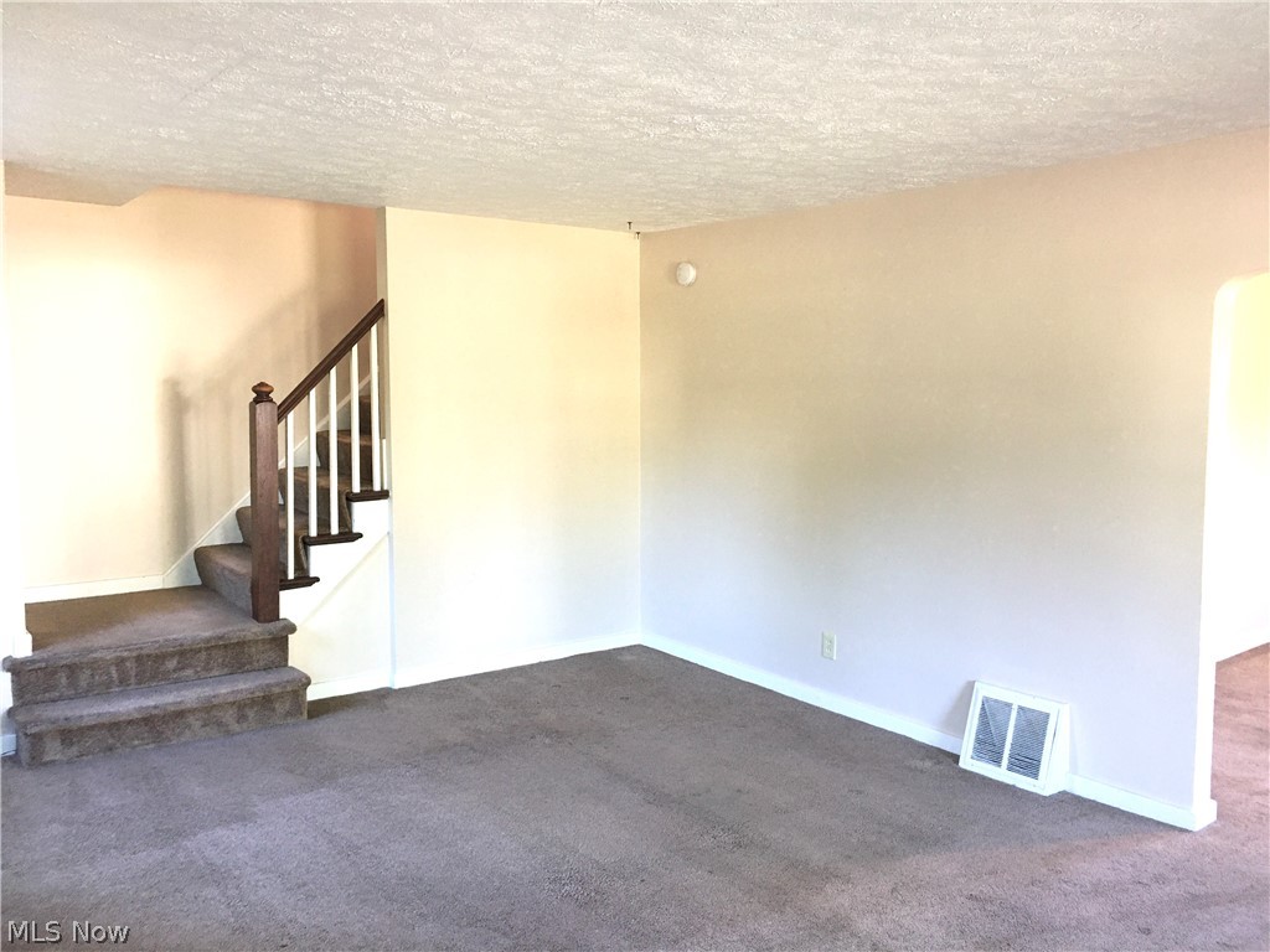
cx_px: 635
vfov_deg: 48.2
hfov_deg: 61.7
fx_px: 1064
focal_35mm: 29
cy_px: 476
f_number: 2.2
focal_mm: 4.15
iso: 50
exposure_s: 1/15
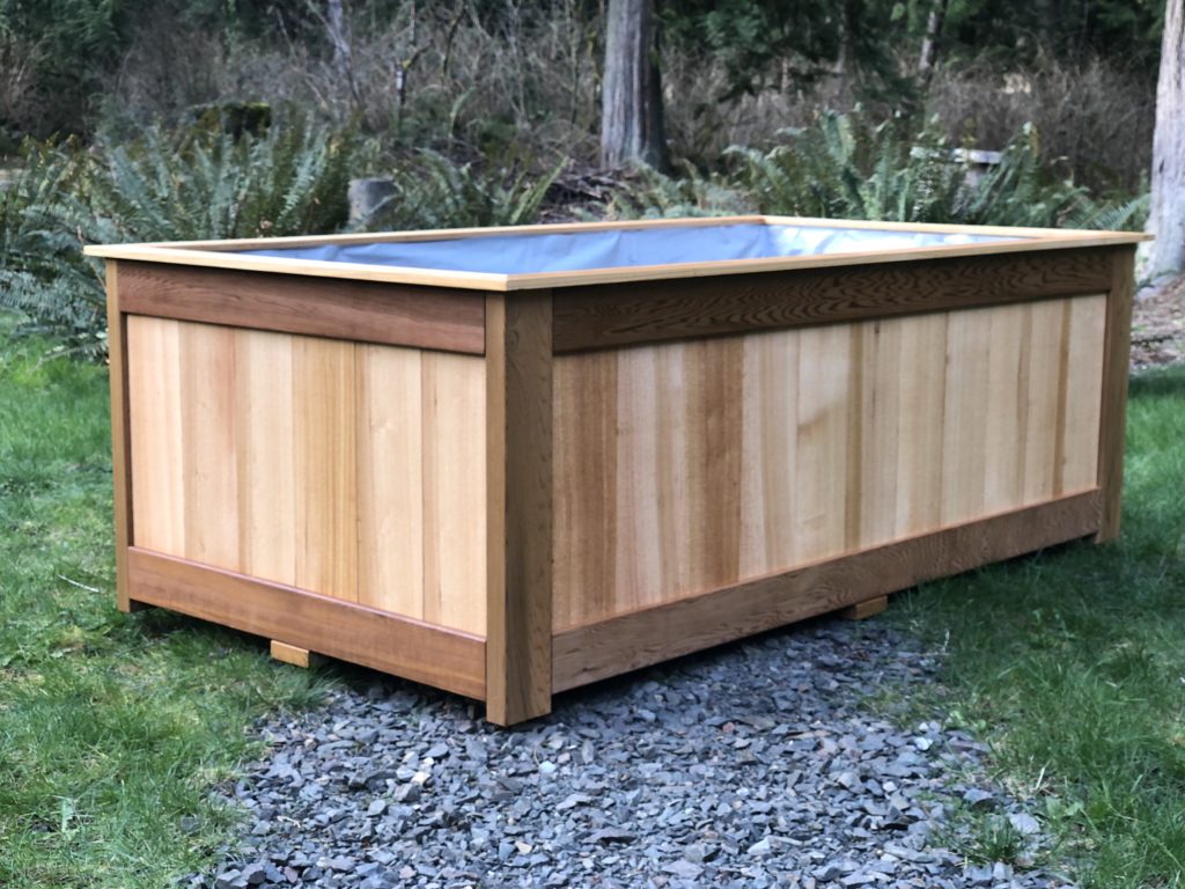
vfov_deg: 28.0
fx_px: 1780
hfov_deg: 36.8
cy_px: 444
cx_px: 592
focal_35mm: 52
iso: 40
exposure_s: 1/60
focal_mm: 6
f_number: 2.4
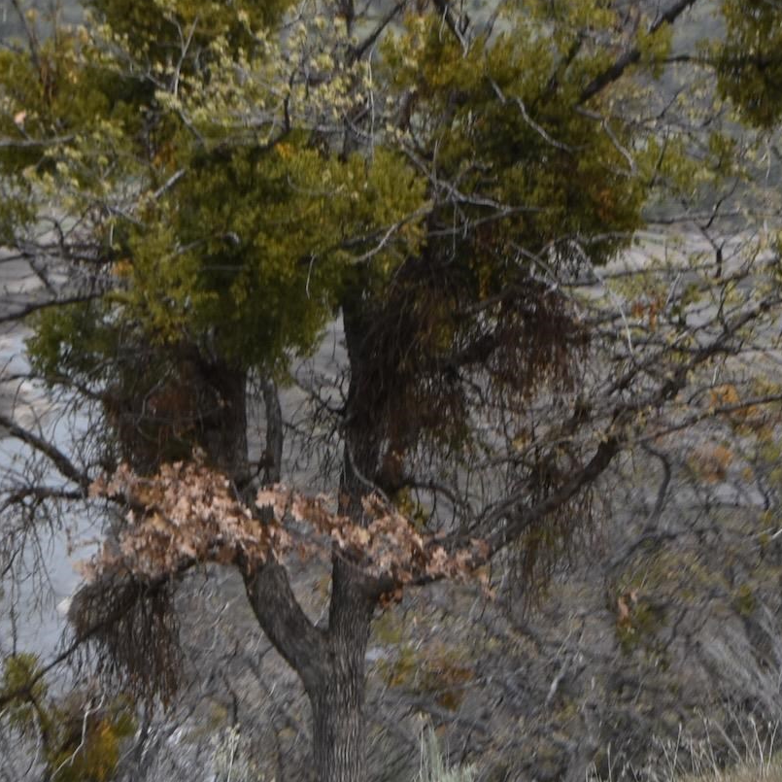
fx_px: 2428
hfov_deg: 18.3
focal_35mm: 95
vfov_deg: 18.1
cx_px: 307
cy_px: 164
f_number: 8
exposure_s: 1/250
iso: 180
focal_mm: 24
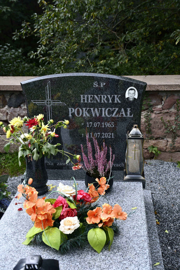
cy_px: 135
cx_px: 90
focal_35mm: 48
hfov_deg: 28.1
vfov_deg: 41.1
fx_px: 360
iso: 800
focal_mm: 32
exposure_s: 1/200
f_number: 4
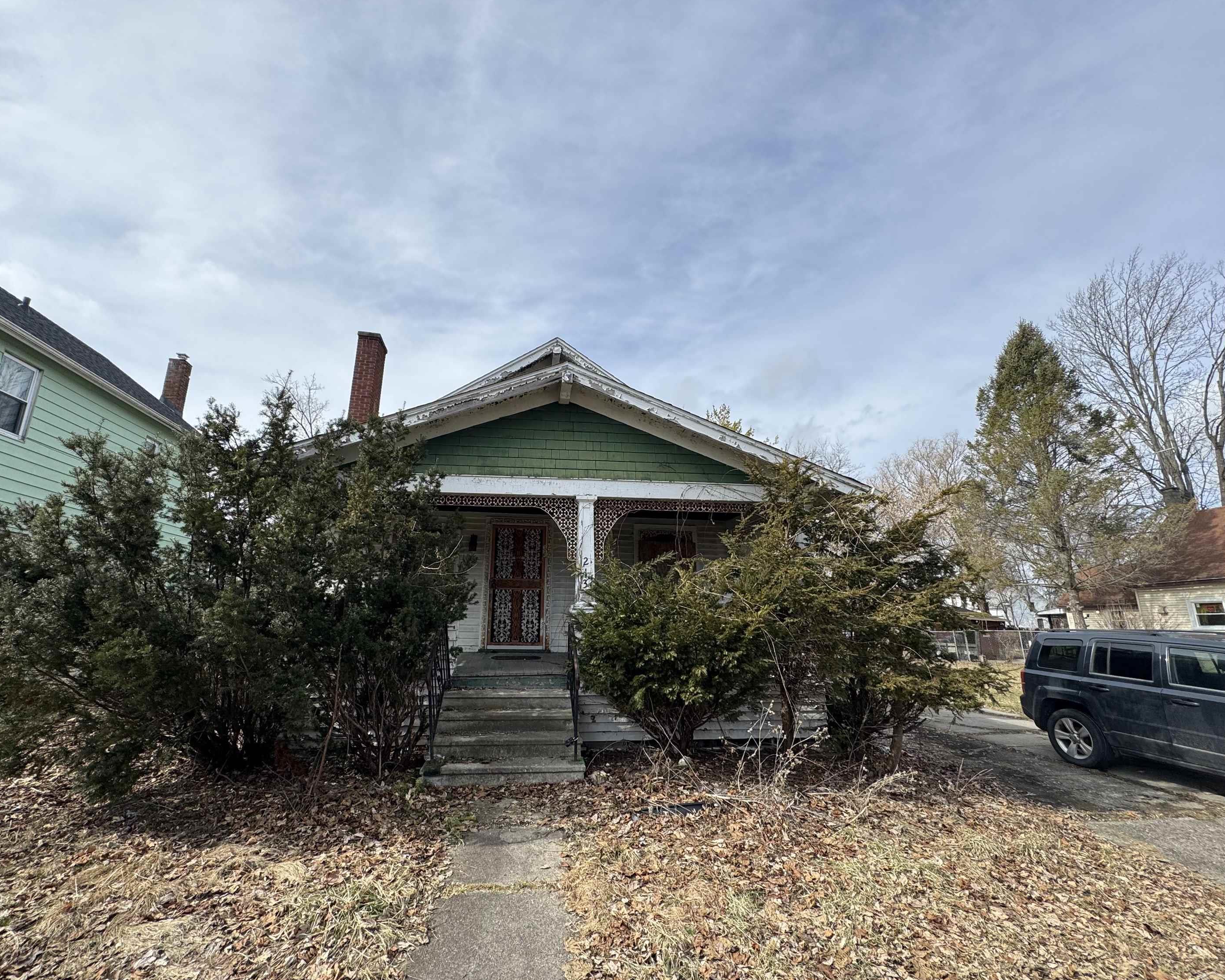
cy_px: 495
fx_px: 544
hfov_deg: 96.7
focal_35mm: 15
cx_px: 586
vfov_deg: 84.0
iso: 40
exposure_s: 1/1236
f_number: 2.2
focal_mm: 2.22
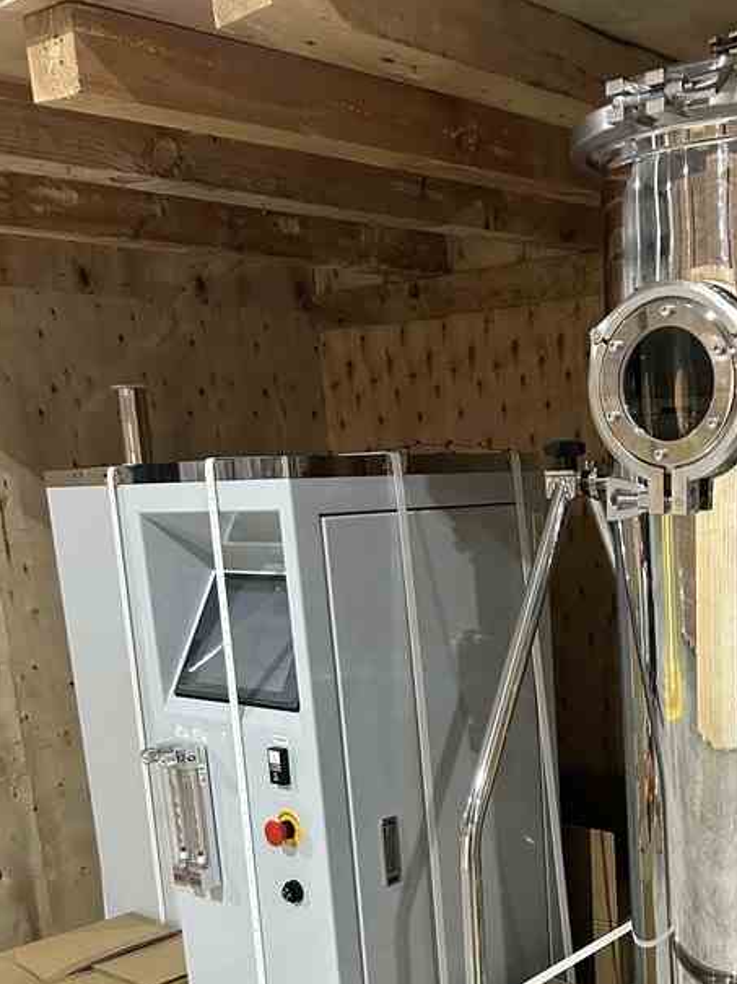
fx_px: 1222
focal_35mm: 43
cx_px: 597
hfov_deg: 32.6
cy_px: 782
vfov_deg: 42.0
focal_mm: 5.7
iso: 400
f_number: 1.5
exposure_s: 1/60
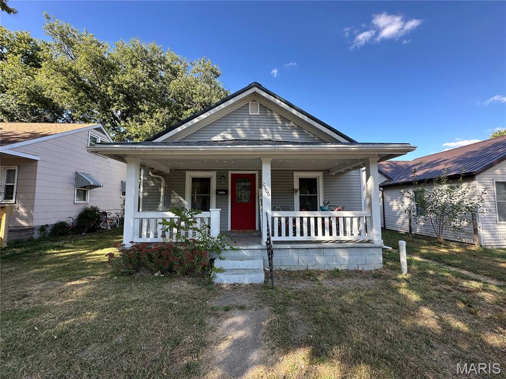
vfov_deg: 85.7
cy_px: 190
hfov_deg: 102.1
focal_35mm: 14
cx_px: 253
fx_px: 205
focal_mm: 2.22
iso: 40
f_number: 2.2
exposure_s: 1/335
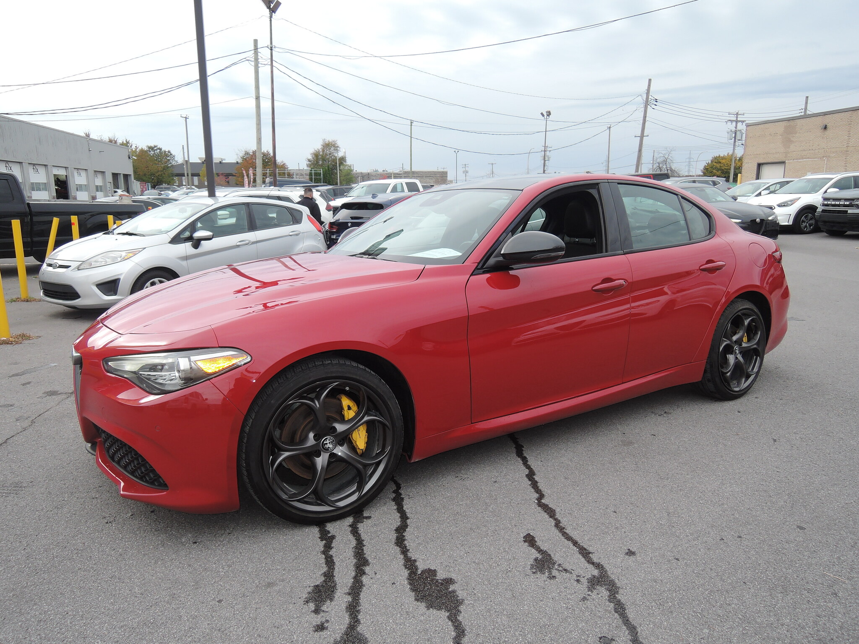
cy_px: 322
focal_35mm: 24
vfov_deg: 56.8
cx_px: 430
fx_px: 596
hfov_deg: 71.6
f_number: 2.8
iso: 80
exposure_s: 1/250
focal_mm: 5.1
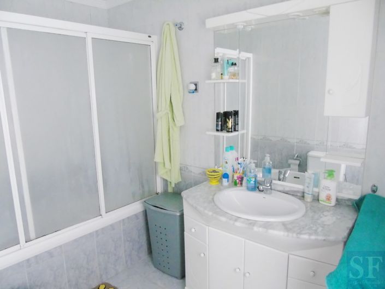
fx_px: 278
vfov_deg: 54.8
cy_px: 144
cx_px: 192
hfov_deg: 69.4
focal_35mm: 25
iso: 800
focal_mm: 4.4
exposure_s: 1/15
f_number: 3.4
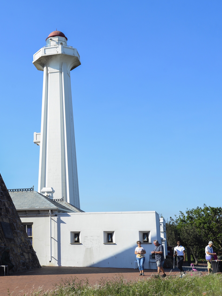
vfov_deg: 37.5
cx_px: 14
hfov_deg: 27.3
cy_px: 148
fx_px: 436
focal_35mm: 51
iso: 200
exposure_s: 1/400
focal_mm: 35
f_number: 7.1
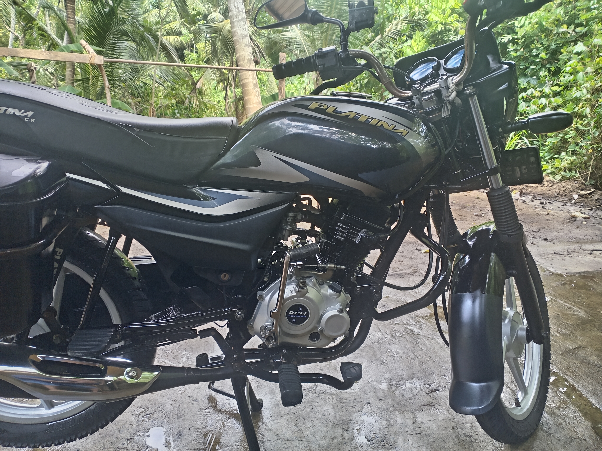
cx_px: 301
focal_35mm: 27
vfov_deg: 51.4
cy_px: 226
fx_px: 470
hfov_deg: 65.3
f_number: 1.8
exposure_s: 1/33.3
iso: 142
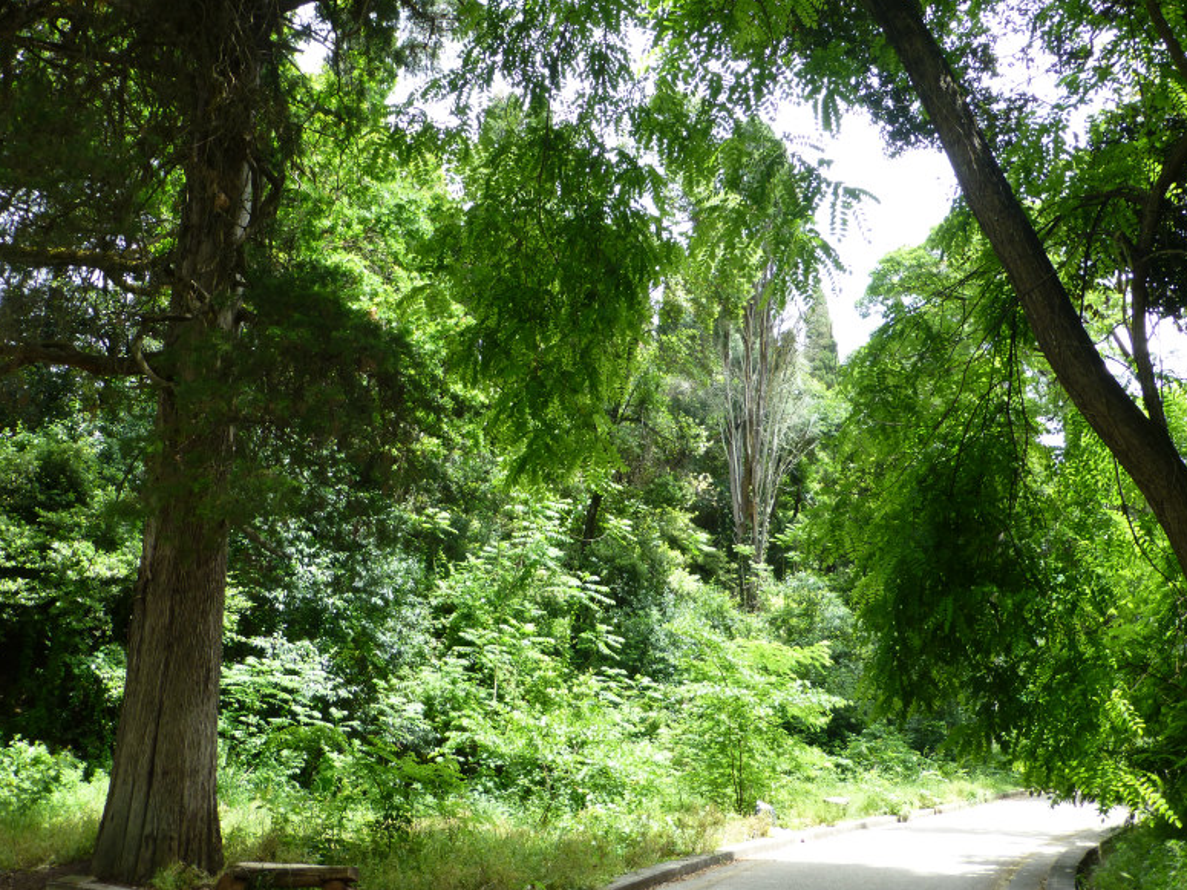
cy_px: 432
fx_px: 1097
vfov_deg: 44.1
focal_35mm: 32
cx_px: 594
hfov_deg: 56.8
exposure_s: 1/125
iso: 100
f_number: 3.6
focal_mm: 5.4
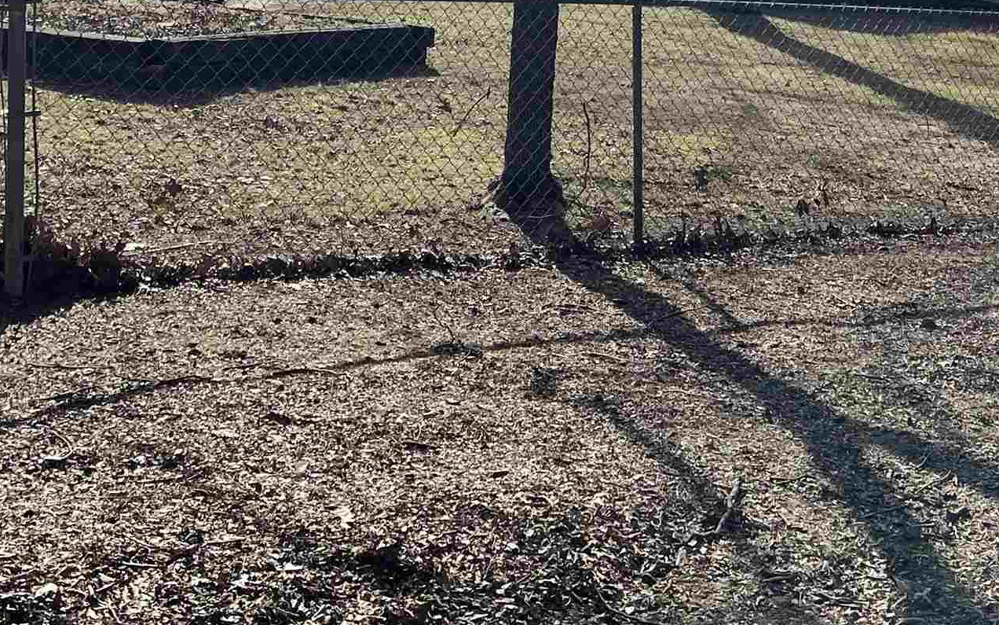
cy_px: -261
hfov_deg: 31.8
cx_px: 657
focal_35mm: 64
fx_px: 1742
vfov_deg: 18.4
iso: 32
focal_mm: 5.1
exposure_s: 1/6993
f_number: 1.6
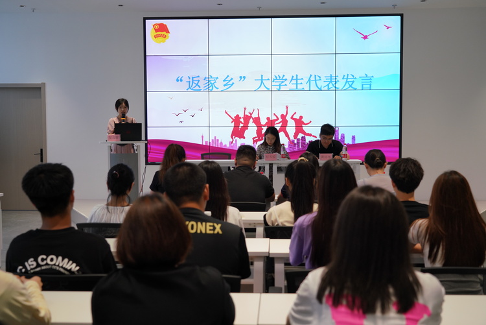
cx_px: 243
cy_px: 162
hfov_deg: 44.5
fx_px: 594
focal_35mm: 44
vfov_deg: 30.6
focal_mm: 44
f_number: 4.5
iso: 1250
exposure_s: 1/320
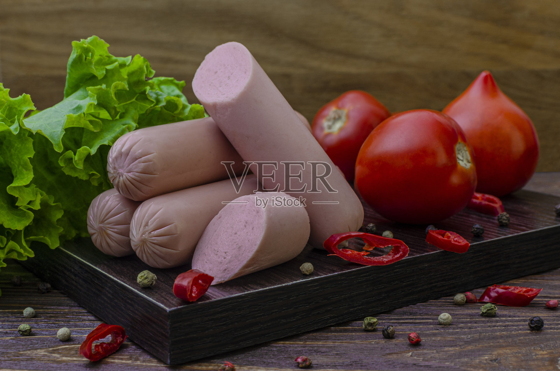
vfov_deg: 25.6
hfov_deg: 37.9
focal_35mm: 52
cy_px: 186
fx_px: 815
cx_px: 280
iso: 160
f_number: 10
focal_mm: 35
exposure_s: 3
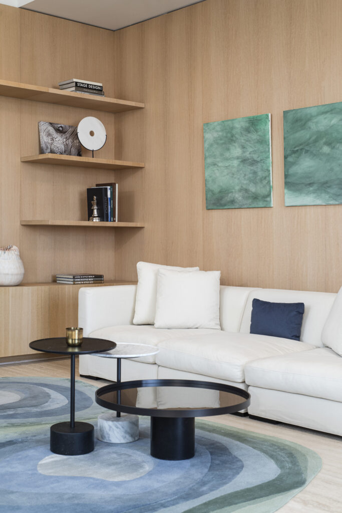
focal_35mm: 50
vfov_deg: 39.6
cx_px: 171
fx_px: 712
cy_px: 256
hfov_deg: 27.0
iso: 200
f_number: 8
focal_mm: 50
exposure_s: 1/25
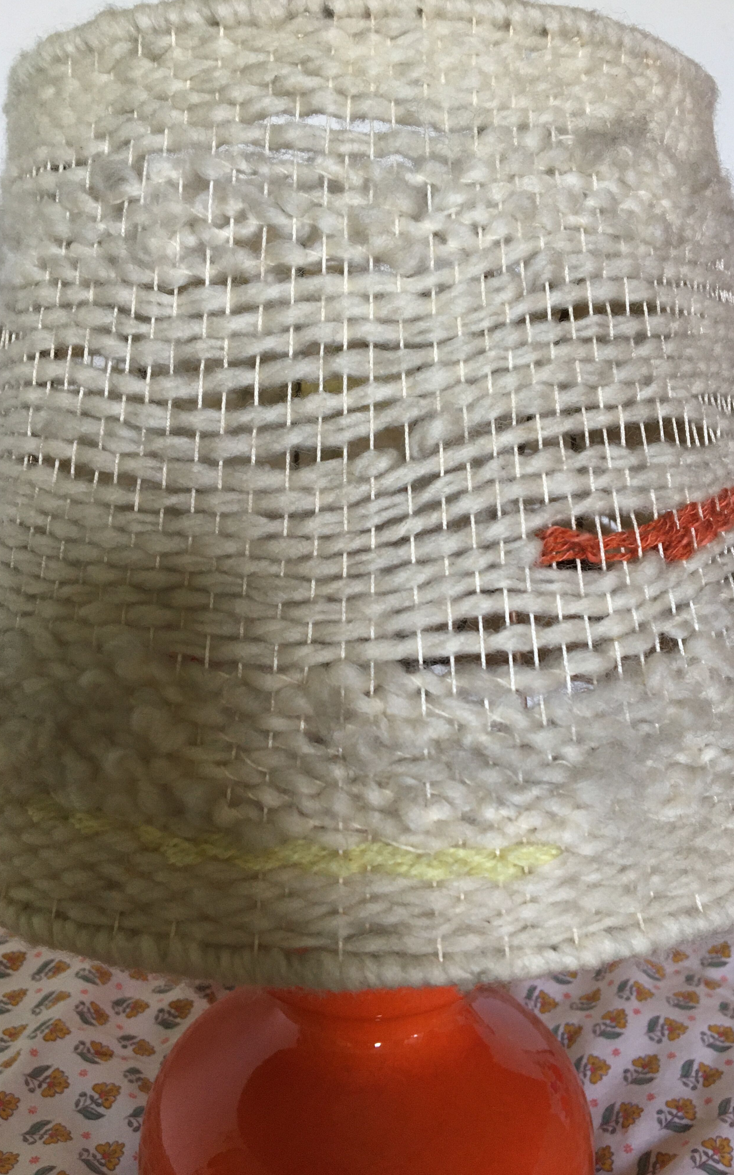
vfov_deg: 61.2
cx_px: 408
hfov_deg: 40.5
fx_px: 992
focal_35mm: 31
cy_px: 587
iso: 160
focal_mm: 4.15
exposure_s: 1/33
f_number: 2.2
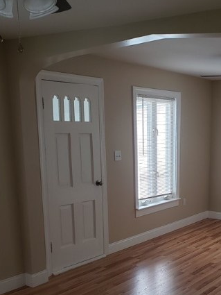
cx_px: 172
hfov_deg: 30.3
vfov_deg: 39.5
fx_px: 400
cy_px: 216
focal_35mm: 47
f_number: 2.4
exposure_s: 1/60
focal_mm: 4.3
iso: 80
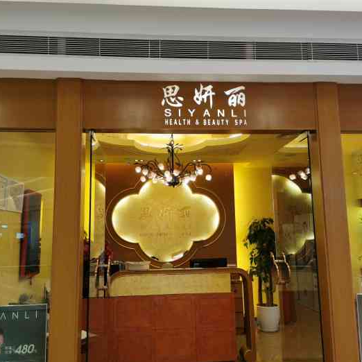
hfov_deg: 51.1
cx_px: 184
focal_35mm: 32
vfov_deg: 51.1
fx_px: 379
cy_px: 181
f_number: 1.8
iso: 64
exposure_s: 1/100
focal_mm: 5.58
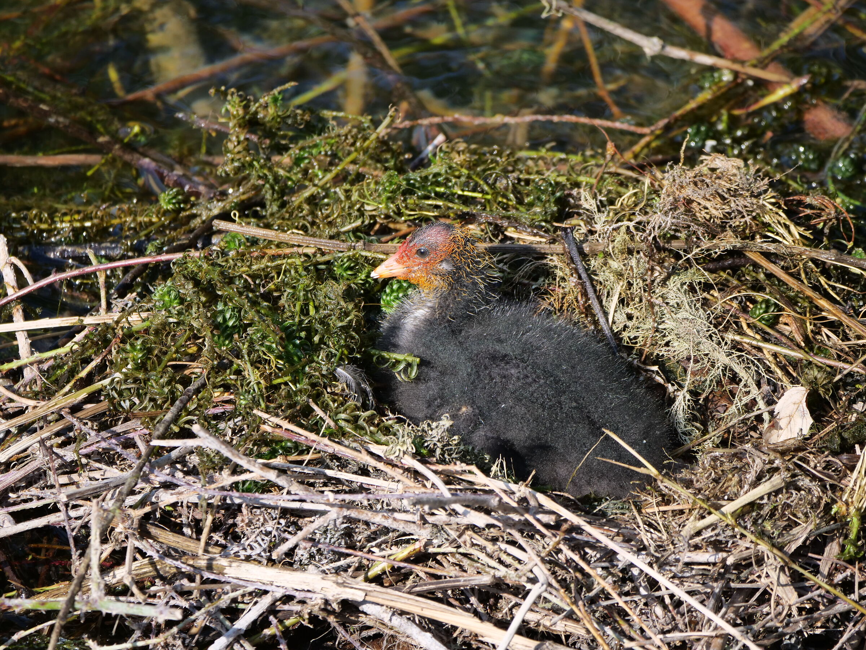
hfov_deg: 2.5
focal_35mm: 800
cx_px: 433
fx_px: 20014
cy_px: 325
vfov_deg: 1.9
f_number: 6.3
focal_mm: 400
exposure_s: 1/320
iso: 200
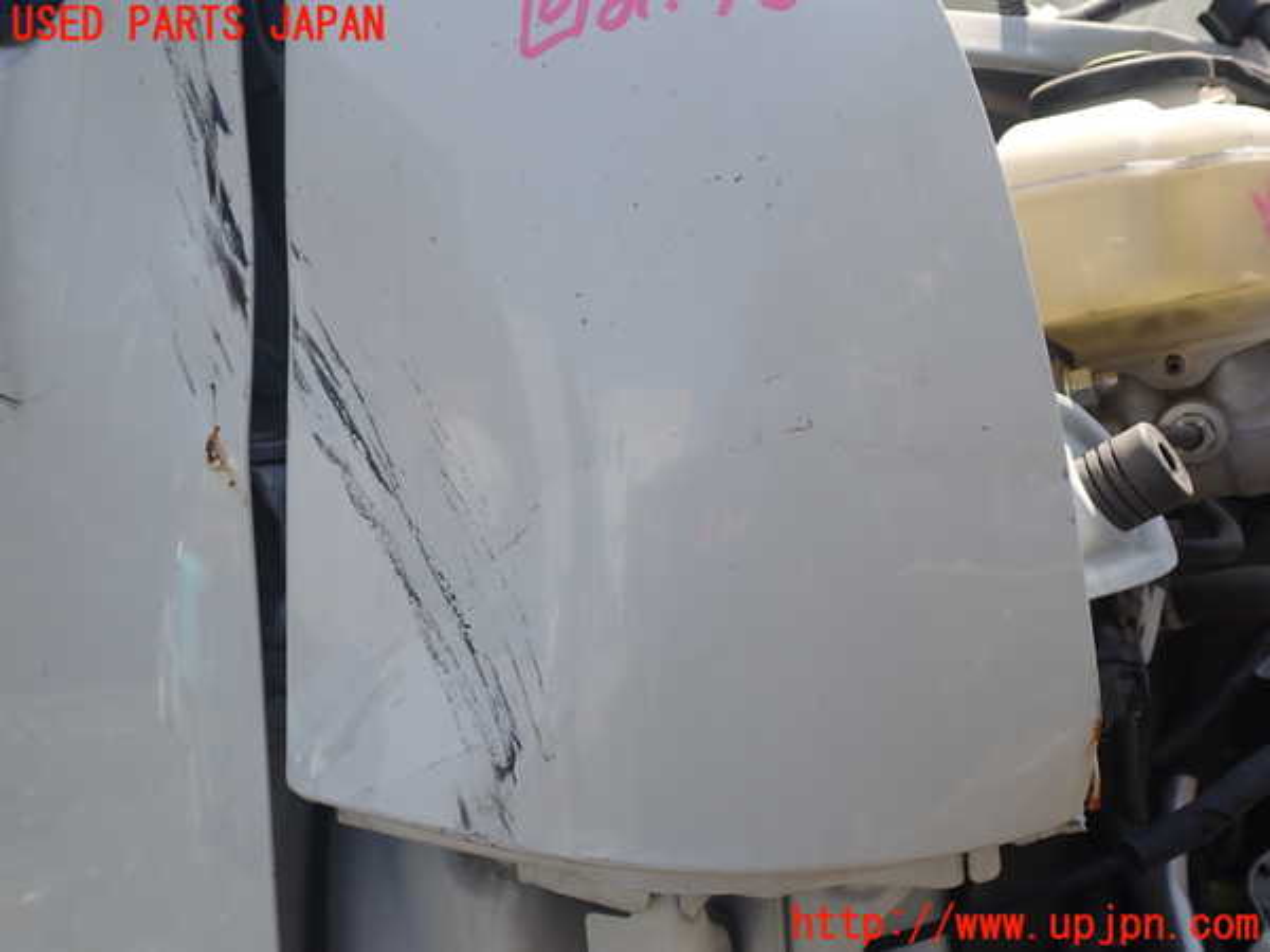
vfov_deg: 46.8
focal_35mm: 30
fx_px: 1101
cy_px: 476
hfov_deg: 60.0
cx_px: 635
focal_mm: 5.4
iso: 100
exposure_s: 1/500
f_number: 3.2
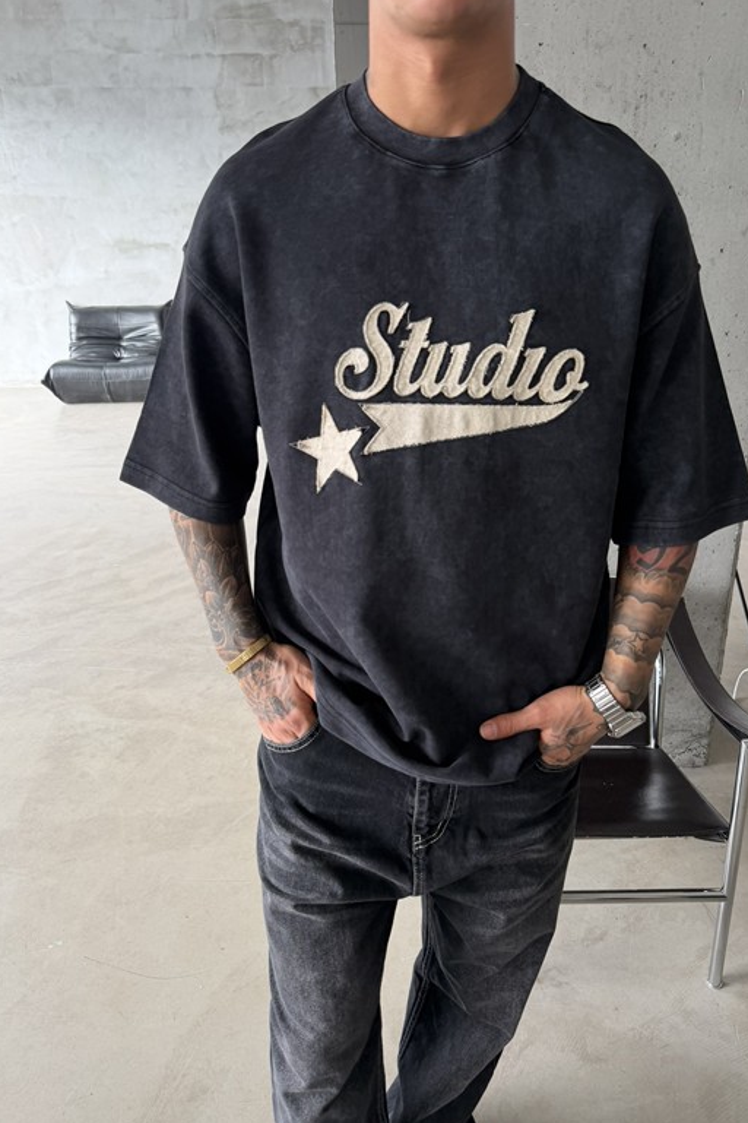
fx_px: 810
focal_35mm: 26
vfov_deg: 69.4
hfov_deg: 49.5
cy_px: 557
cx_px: 397
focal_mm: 6.76
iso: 80
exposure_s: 1/172
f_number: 1.78
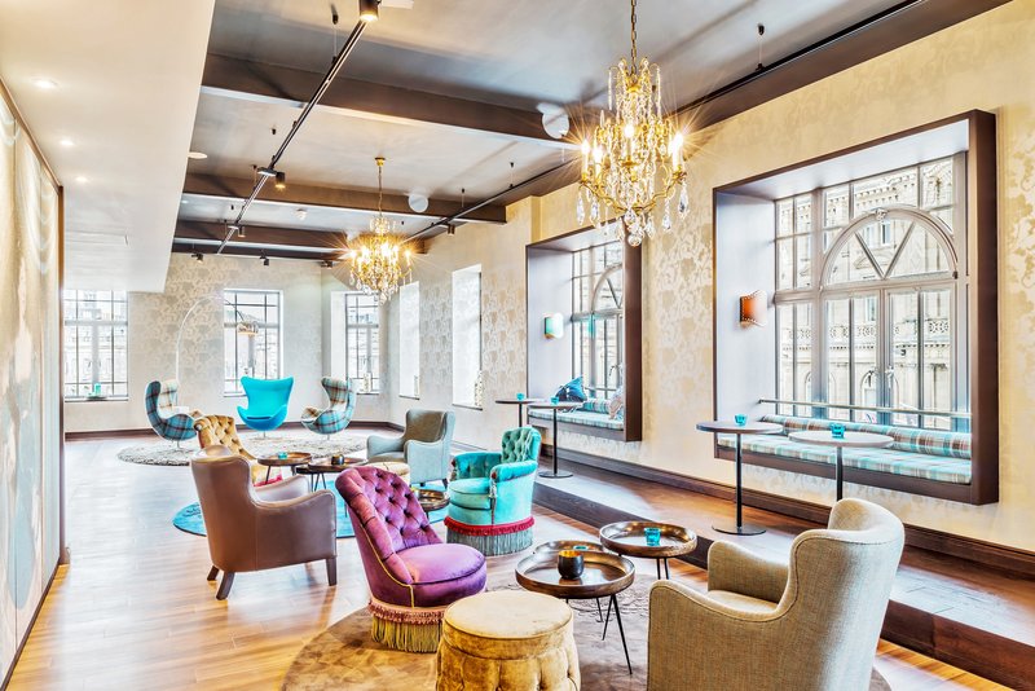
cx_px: 518
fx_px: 690
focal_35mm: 24
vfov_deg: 53.2
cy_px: 346
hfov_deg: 73.7
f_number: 11
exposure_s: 2.5
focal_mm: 24
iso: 100
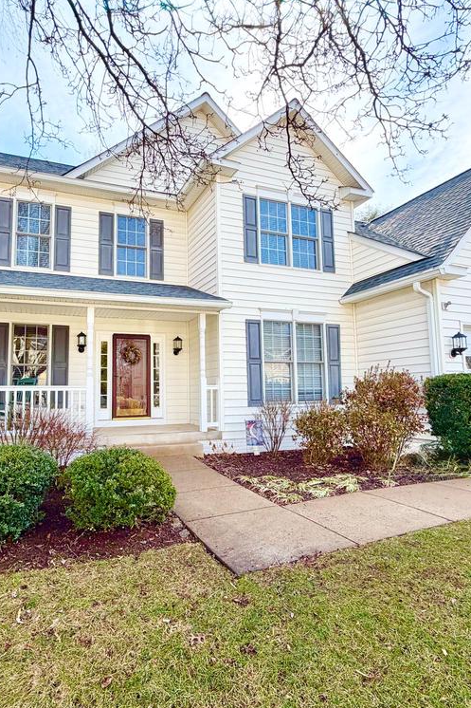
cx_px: 187
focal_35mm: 20
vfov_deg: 84.0
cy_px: 355
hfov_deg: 61.3
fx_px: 393
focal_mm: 2.22
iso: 40
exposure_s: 1/619
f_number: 2.2
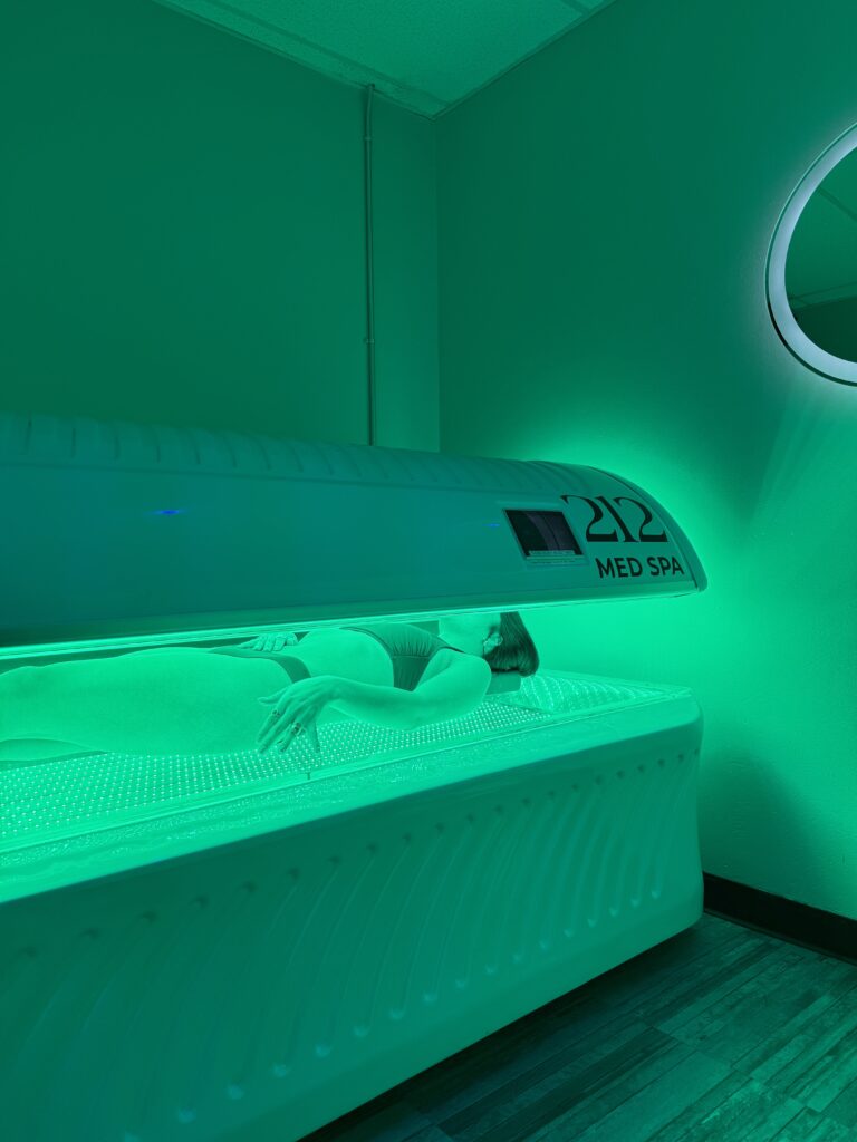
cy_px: 571
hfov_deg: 56.8
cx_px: 428
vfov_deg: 71.6
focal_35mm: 24
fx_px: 792
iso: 80
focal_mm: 6.76
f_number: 1.78
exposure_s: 1/858
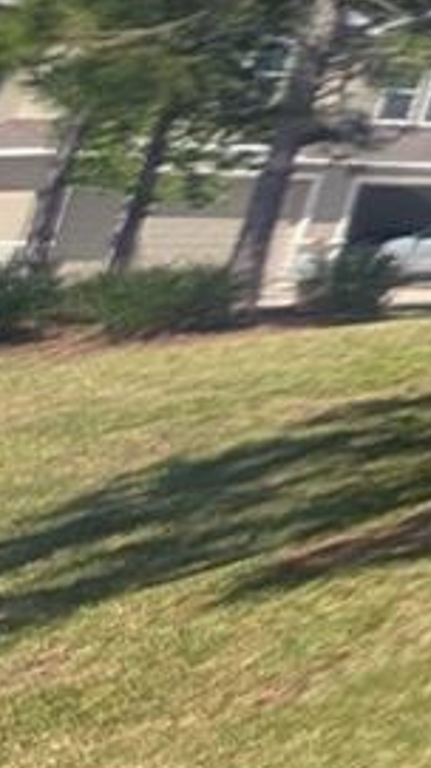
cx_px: 2022
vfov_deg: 22.0
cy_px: -439
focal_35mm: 77
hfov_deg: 6.8
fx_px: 1568
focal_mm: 2.02
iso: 54
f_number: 1.7
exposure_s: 1/2252
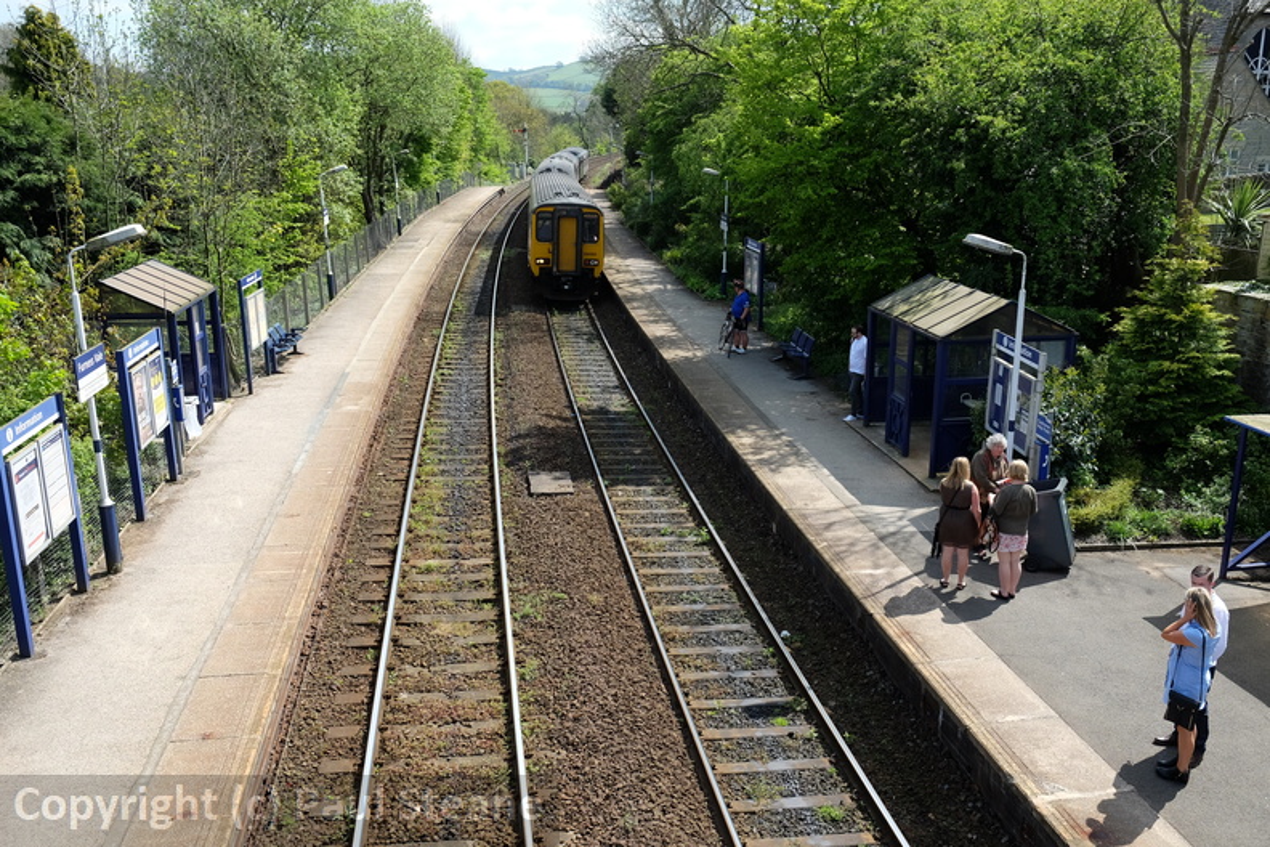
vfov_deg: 42.3
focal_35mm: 31
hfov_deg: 60.3
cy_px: 424
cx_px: 635
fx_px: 1094
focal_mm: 20.5
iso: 200
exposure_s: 1/340
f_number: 5.6
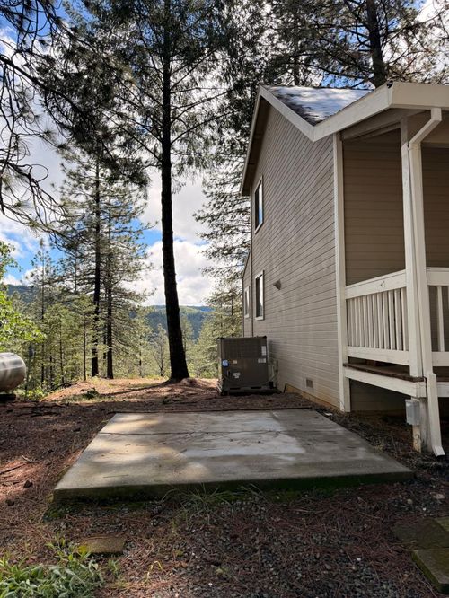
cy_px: 299
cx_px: 224
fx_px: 415
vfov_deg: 71.6
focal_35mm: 24
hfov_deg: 56.8
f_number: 1.78
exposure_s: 1/2703
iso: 100
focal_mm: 6.76
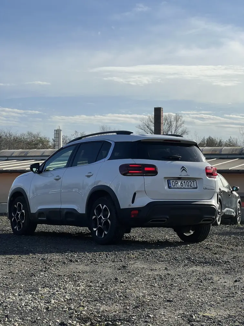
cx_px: 122
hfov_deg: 19.1
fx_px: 724
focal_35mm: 77
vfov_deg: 25.3
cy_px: 163
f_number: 2.8
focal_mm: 9
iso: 32
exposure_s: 1/1376
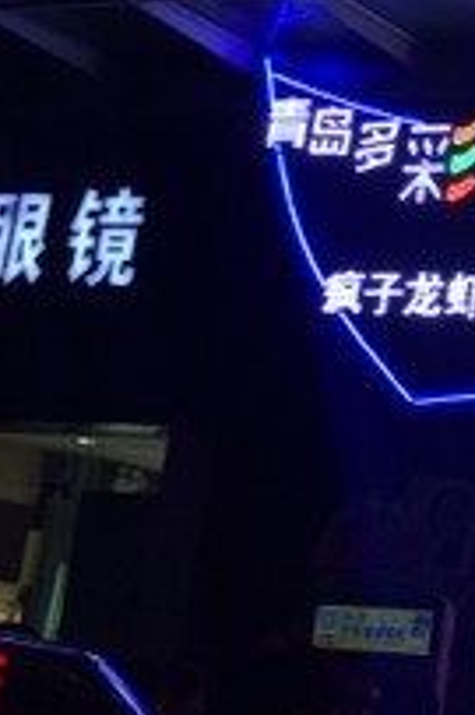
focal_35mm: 95
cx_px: 982
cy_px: 335
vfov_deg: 21.5
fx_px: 1883
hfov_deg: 12.5
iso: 40
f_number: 2.2
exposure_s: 1/60
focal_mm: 4.15
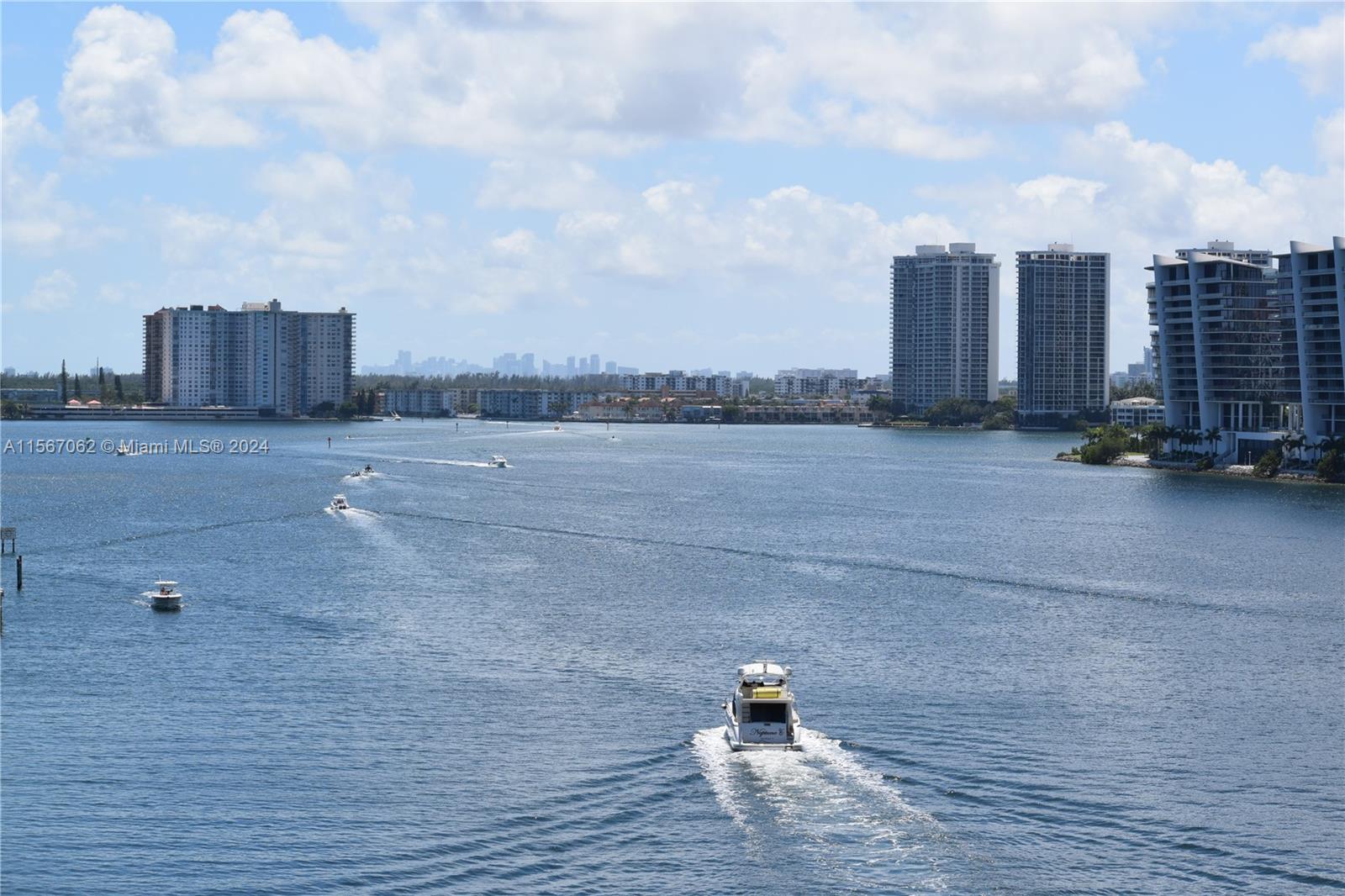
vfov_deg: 16.5
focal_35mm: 82
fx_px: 3081
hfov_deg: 24.6
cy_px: 448
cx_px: 672
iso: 200
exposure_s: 1/500
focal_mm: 55
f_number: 11
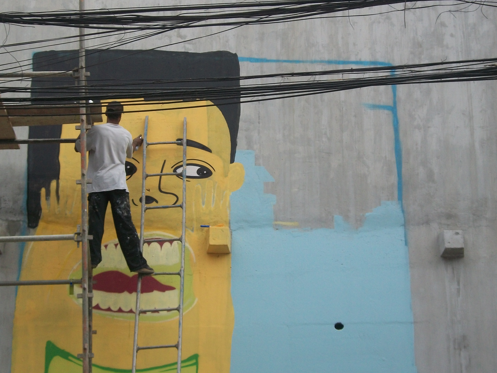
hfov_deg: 24.4
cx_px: 232
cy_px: 171
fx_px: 1149
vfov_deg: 18.4
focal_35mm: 80
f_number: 4.1
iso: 80
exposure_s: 1/160
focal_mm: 11
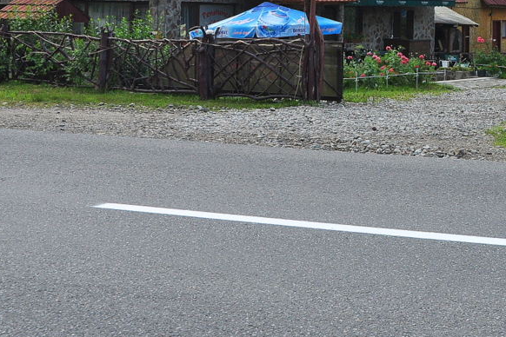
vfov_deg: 19.7
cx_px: 416
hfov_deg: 28.9
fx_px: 956
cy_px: 42
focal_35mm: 68
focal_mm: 22
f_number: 10
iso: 400
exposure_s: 1/400
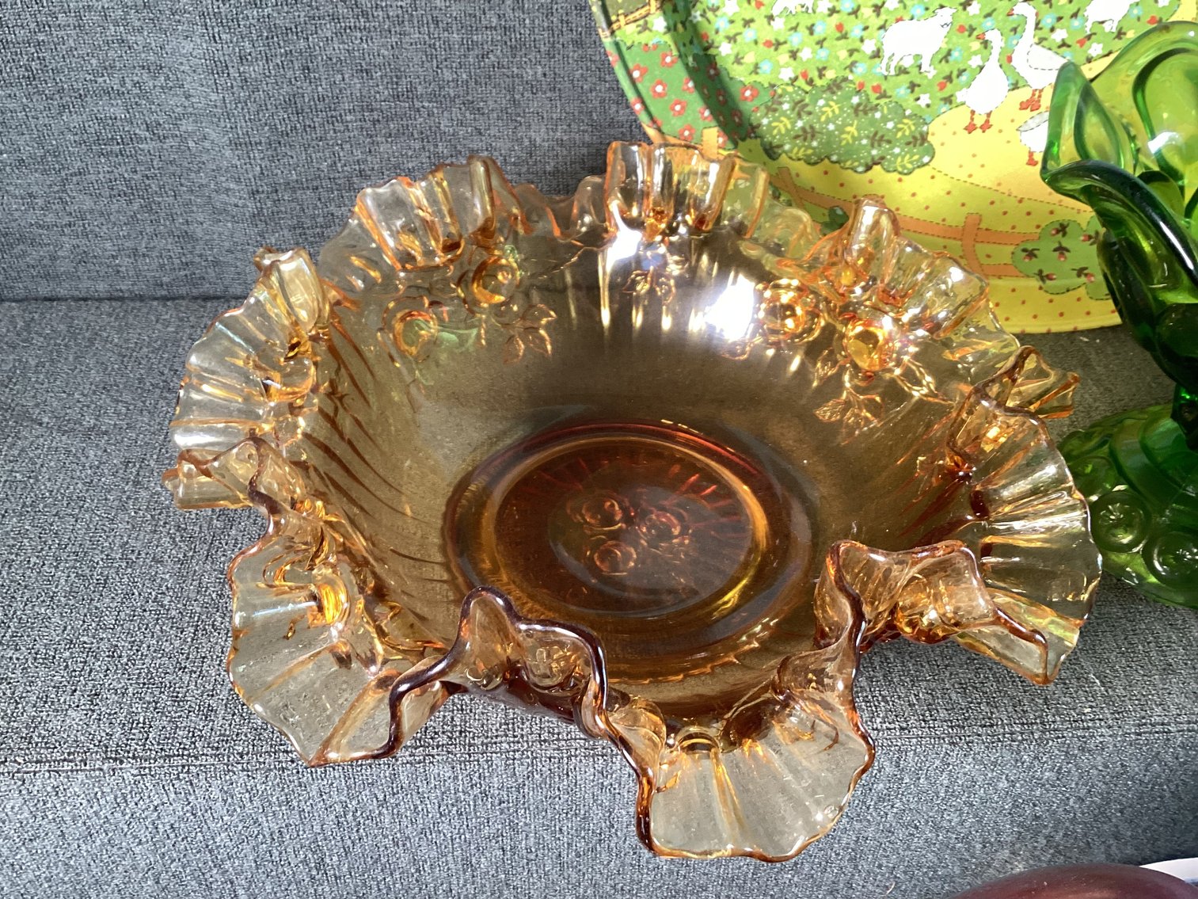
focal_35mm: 31
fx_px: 1073
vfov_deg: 45.4
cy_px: 450
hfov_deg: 58.3
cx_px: 599
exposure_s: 1/50
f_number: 2.4
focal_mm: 3.3
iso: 160
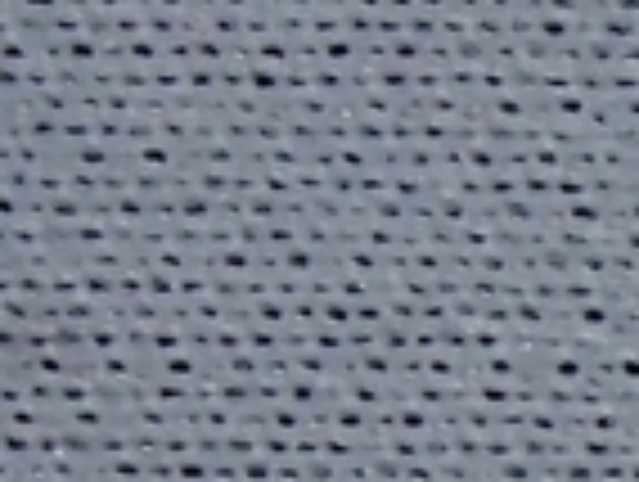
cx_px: 2349
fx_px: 14811
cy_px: 1502
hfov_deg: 2.4
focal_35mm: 801
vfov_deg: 1.8
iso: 200
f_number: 6.3
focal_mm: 18
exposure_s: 1/200
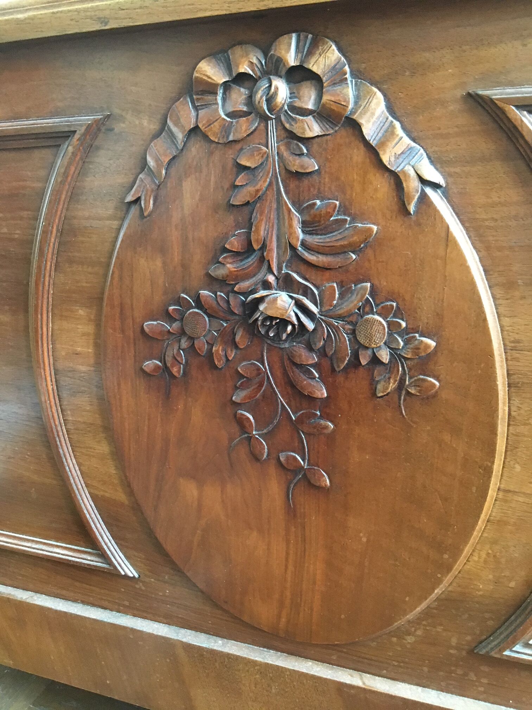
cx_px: 266
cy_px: 355
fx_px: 594
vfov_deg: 61.7
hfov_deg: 48.2
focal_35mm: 29
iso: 250
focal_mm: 4.15
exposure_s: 1/17
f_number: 2.2
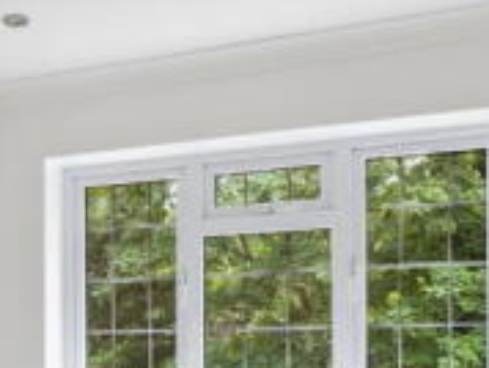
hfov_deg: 30.0
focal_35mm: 61
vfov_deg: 23.0
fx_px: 869
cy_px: 369
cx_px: 40
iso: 160
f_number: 9
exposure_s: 1/13
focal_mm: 17.4
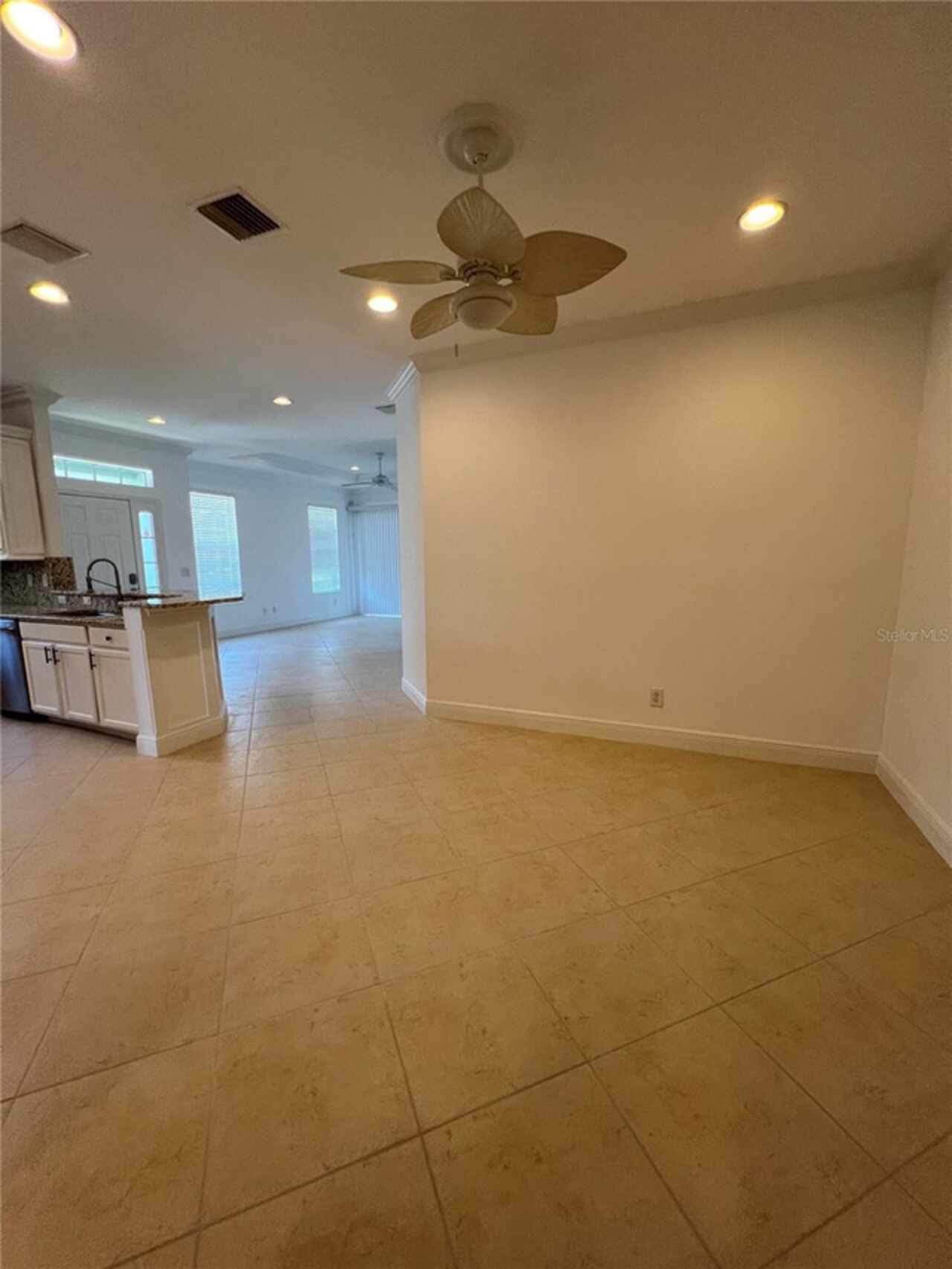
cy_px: 634
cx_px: 476
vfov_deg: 106.2
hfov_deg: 89.9
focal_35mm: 13
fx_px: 477
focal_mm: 1.57
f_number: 1.8
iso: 125
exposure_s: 1/120
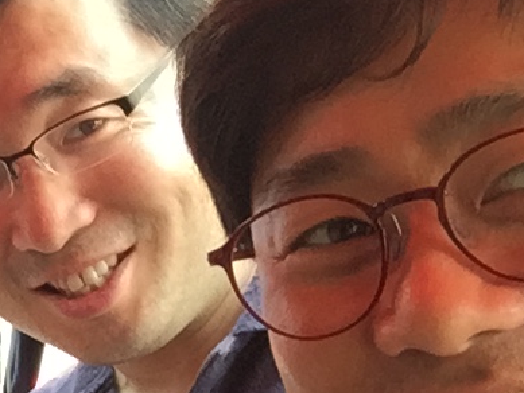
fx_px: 1545
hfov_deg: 18.2
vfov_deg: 14.2
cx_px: -113
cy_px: 421
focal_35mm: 102
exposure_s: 1/60
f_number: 2.2
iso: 50
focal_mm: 2.65
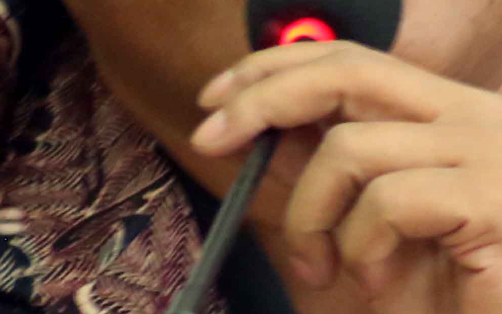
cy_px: 145
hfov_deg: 1.7
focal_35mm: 1230
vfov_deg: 1.1
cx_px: 348
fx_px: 16826
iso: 10000
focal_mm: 200
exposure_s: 1/400
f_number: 2.8
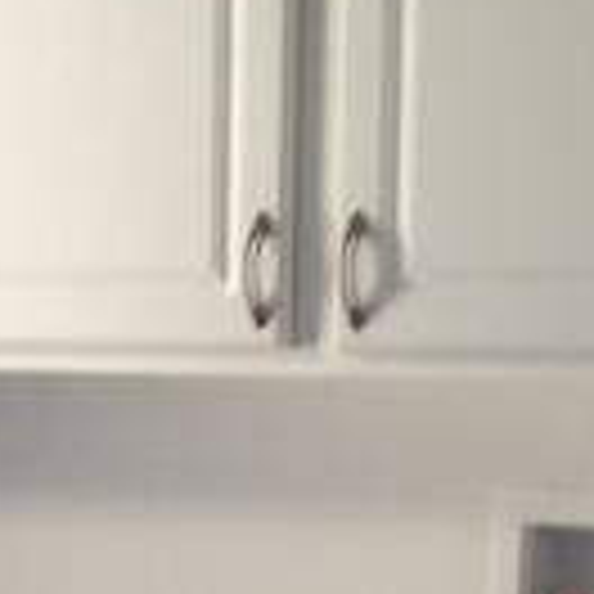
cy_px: 657
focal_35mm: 150
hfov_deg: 11.5
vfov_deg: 11.5
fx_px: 2912
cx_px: -36
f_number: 2.4
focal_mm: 4.28
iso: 64
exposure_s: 1/40
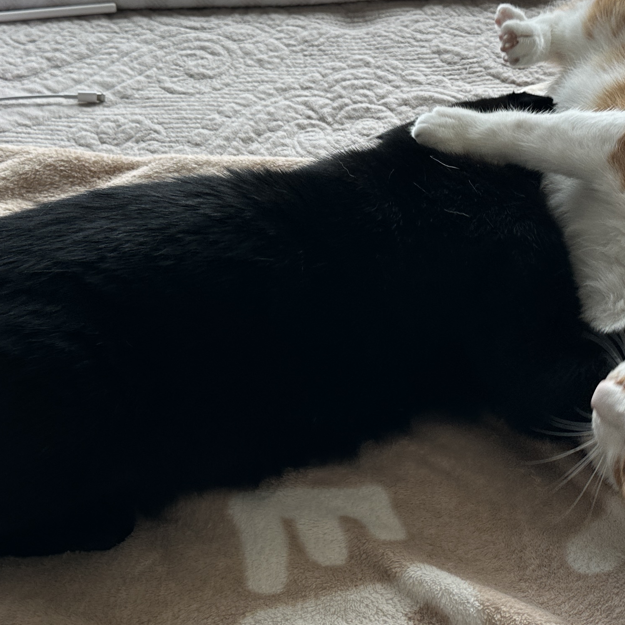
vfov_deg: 29.8
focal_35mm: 57
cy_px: 206
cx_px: 361
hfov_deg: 30.0
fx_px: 1164
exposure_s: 1/139
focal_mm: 6.86
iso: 64
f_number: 1.78
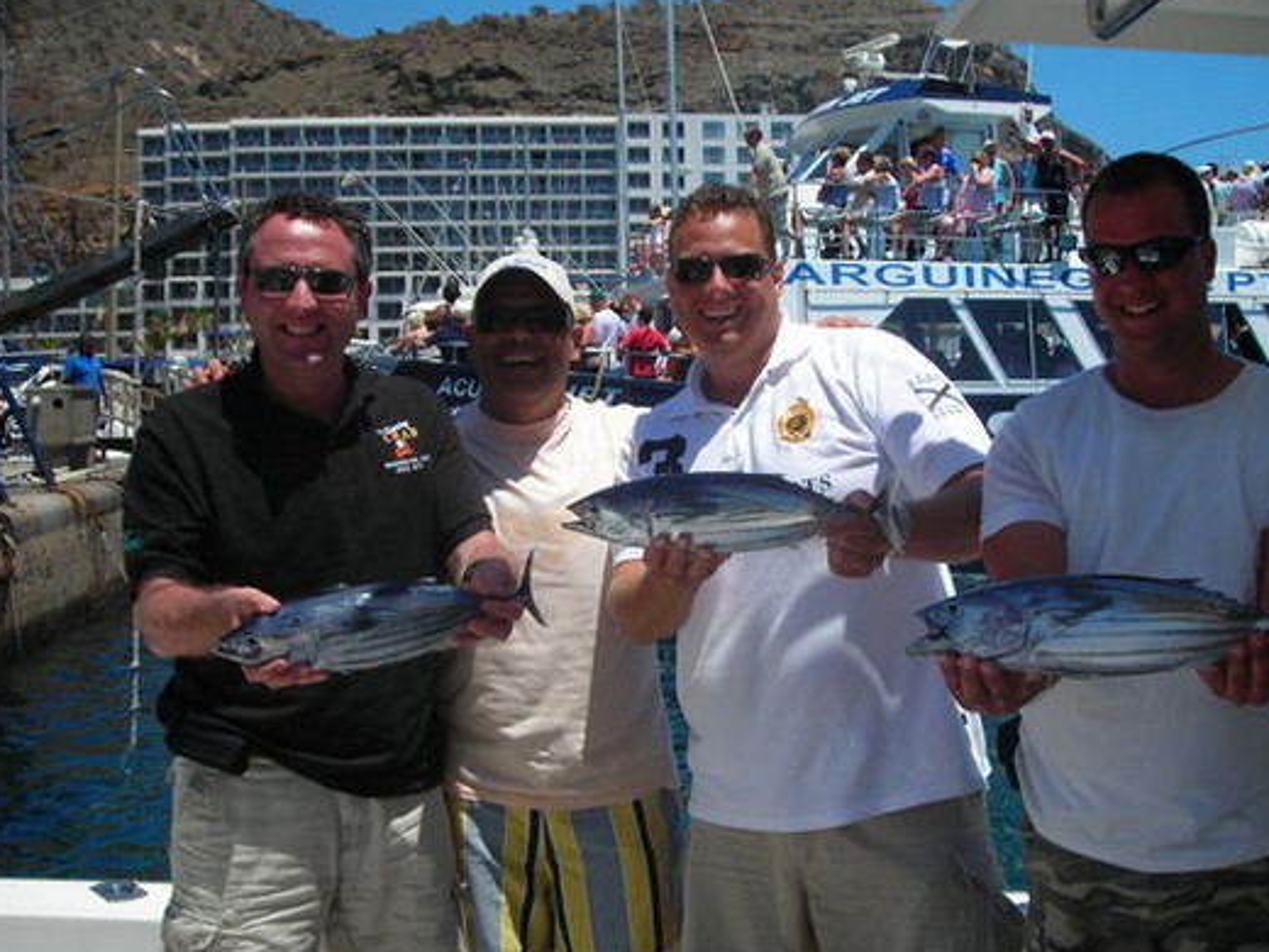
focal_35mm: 46
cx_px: 717
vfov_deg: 31.5
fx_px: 1686
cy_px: 522
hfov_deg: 41.2
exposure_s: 1/254
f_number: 6.4
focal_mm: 6.3
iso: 50
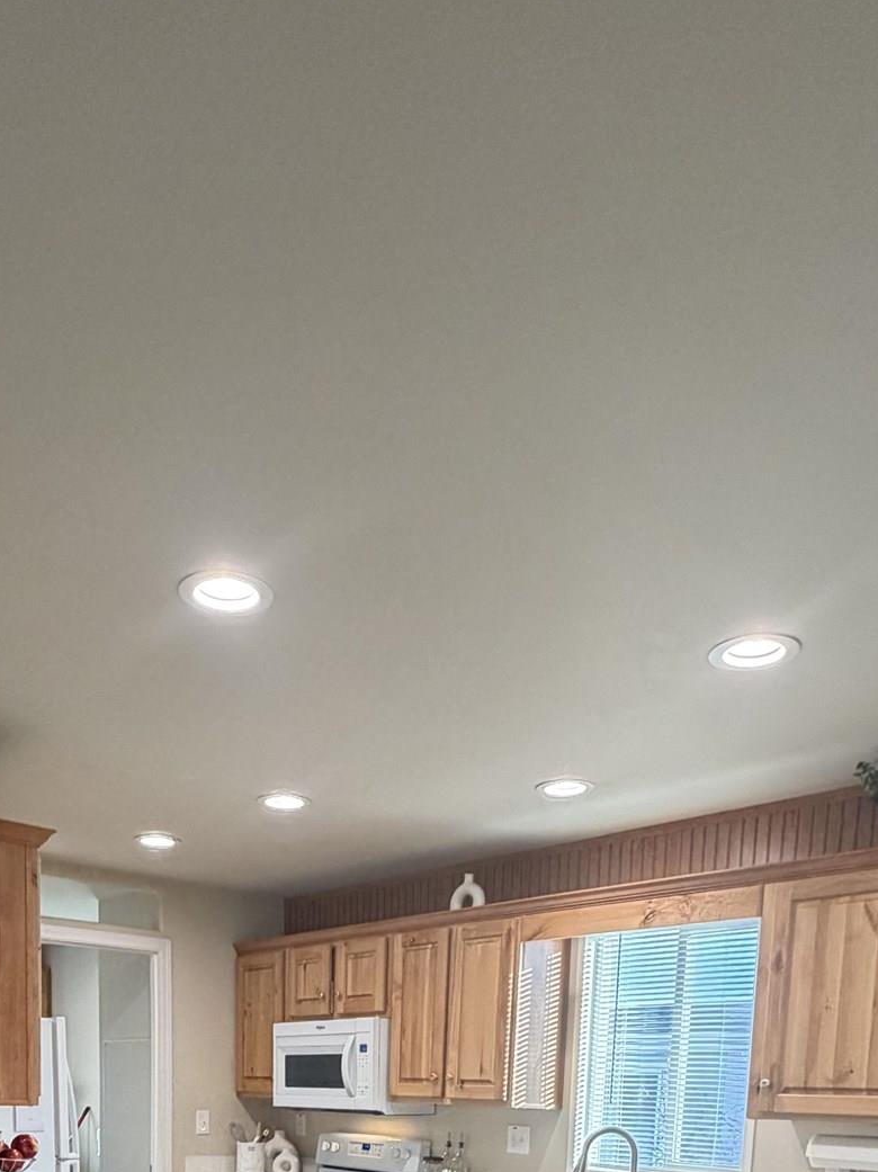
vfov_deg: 46.4
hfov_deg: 45.2
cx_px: 348
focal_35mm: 31
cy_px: 1229
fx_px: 1049
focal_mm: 2.22
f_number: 2.2
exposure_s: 1/120
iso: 320
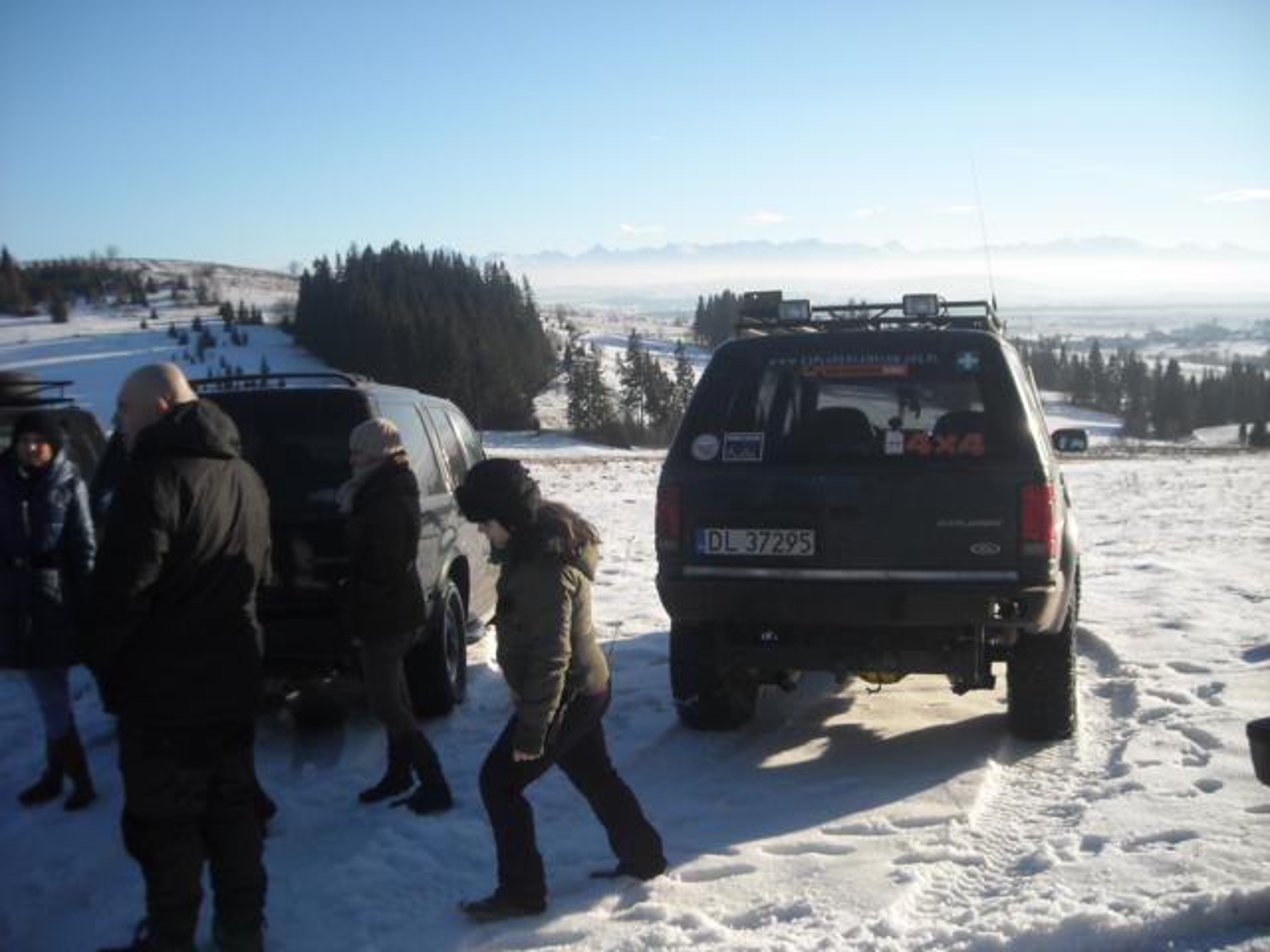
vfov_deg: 40.7
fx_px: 1284
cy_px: 476
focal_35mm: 35
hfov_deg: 52.6
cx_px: 635
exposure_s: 1/260
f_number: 5.6
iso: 64
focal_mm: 5.7
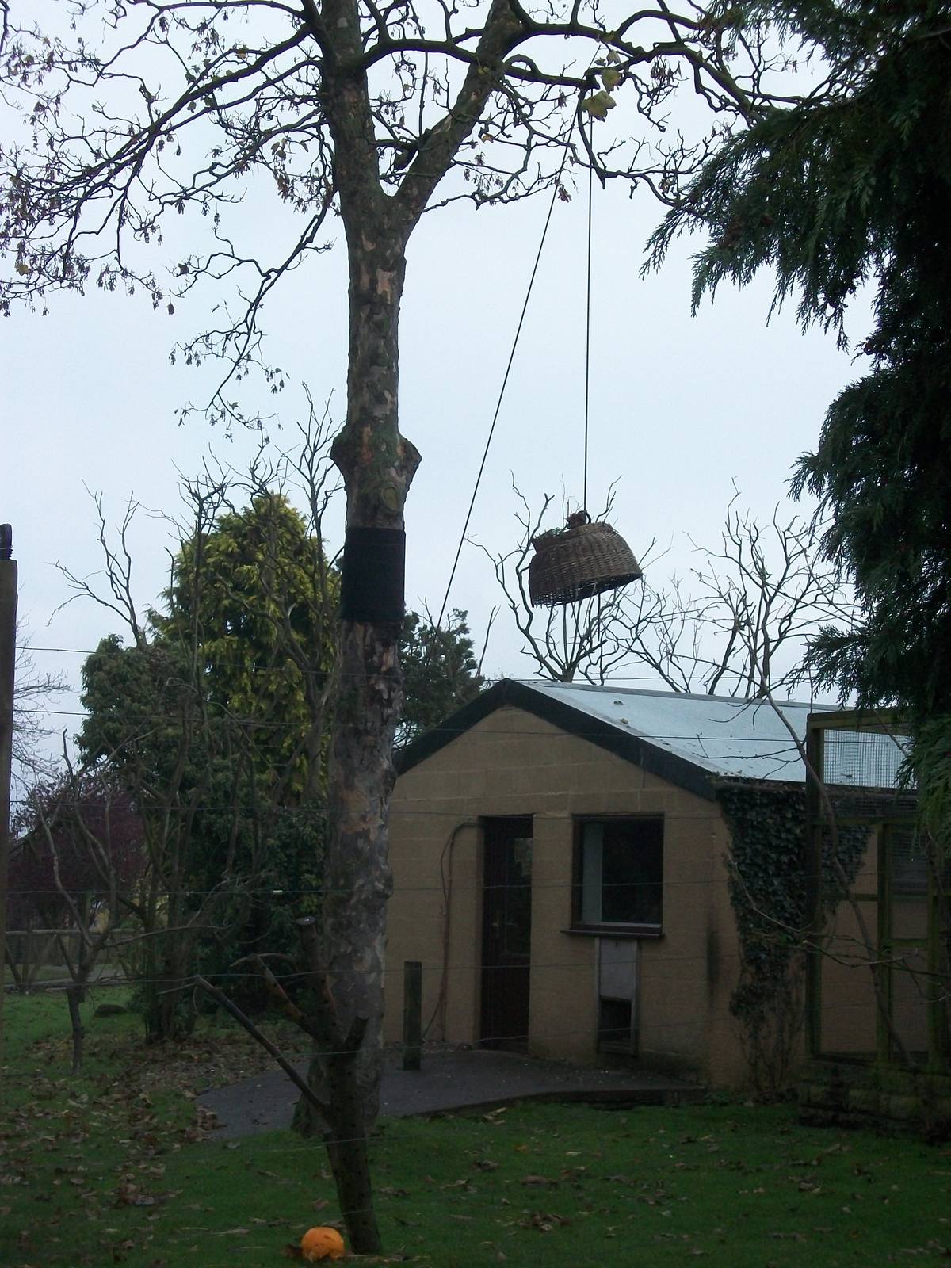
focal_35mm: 62
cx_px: 476
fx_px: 2271
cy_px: 634
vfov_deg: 31.2
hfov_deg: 23.7
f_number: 4.1
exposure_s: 1/500
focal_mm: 11
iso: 169
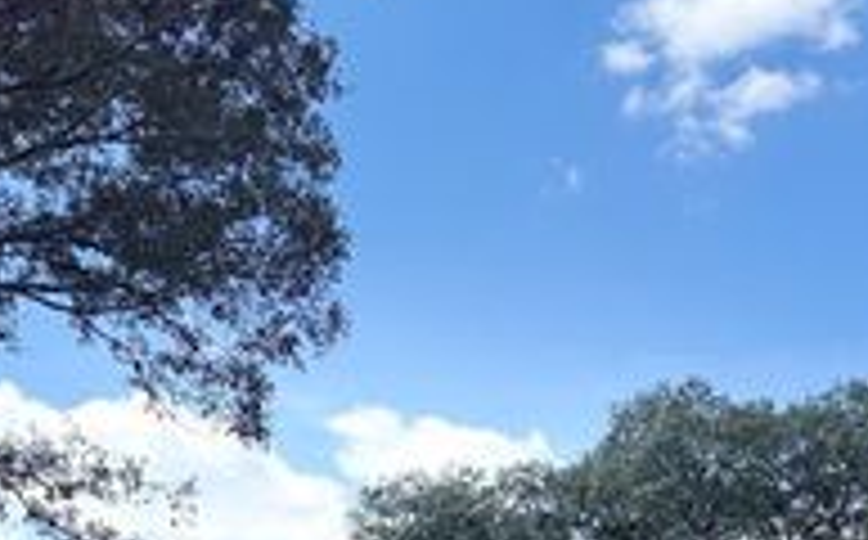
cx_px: 405
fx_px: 1559
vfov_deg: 17.8
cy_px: 785
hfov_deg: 31.1
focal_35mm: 66
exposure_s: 1/2703
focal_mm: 6.76
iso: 100
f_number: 1.78
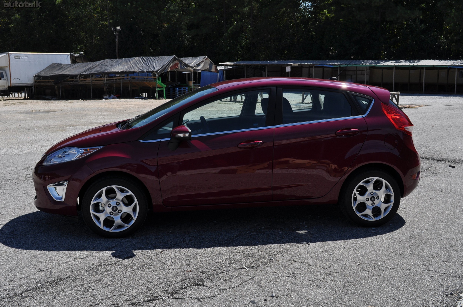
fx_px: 559
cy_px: 154
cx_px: 232
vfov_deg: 30.8
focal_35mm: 44
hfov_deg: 45.0
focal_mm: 29
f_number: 10
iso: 200
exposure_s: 1/400
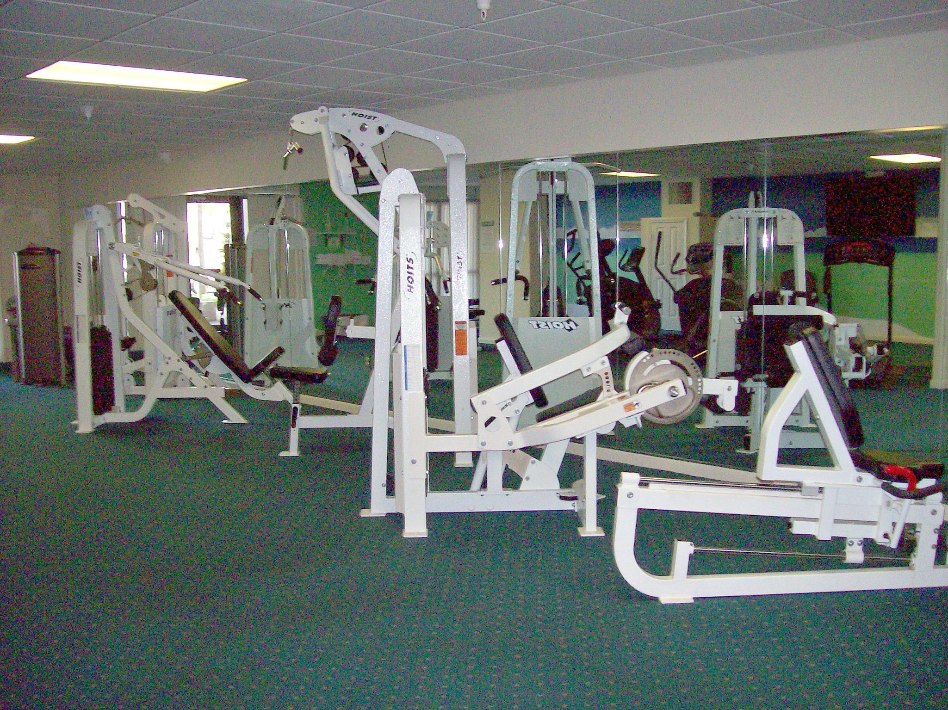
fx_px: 985
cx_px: 474
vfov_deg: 39.6
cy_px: 355
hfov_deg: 51.4
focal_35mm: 36
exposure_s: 1/64
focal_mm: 6
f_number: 2.7
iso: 140
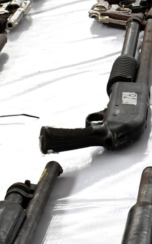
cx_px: 336
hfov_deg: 6.5
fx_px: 1293
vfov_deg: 10.7
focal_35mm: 195
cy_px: 79
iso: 1000
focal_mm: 30
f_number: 10
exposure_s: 1/160
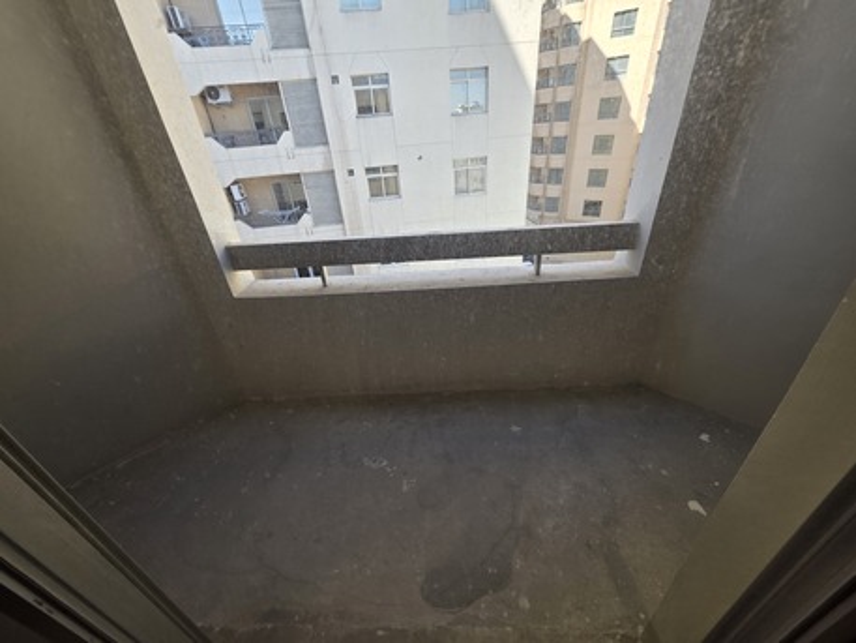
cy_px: 322
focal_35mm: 13
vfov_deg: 89.9
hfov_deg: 106.2
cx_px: 428
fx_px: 322
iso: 20
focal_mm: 2.2
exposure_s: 1/100
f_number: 1.9
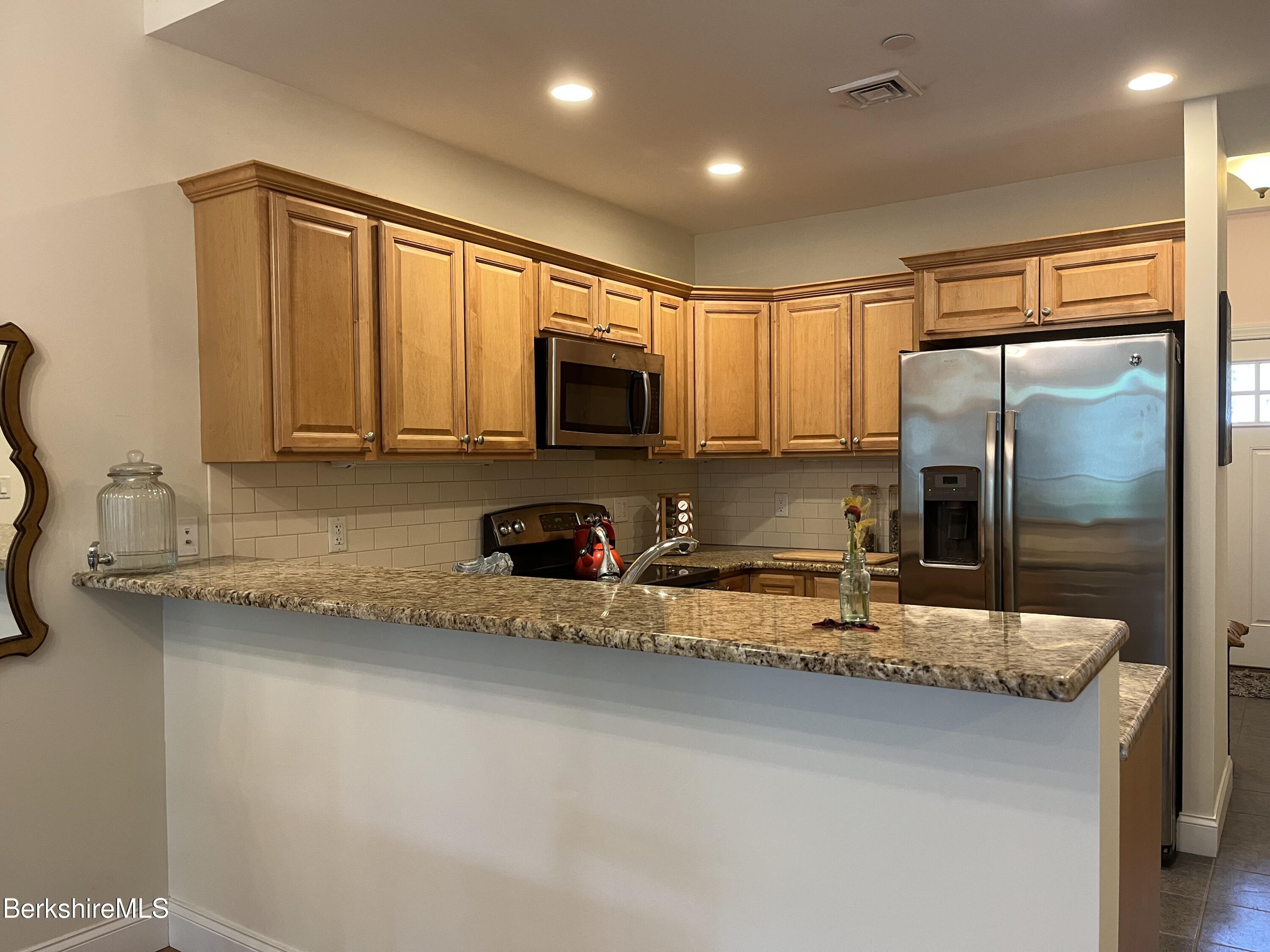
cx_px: 635
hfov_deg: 67.3
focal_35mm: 26
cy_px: 476
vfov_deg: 53.1
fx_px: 954
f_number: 1.6
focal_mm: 5.1
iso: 160
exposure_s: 1/60
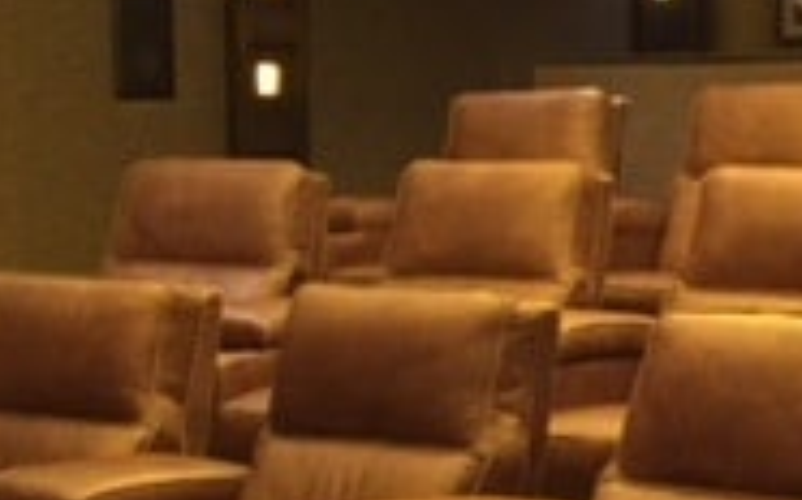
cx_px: 569
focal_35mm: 106
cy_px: 388
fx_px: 2315
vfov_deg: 12.3
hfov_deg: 19.6
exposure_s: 1/10
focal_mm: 4.15
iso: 125
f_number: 2.2
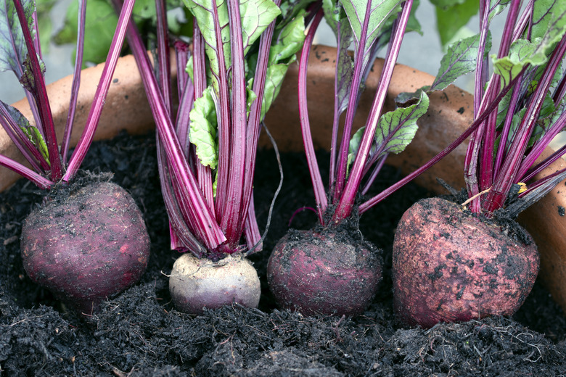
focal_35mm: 135
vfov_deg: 10.2
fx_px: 2122
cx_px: 283
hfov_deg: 15.2
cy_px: 188
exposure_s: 1/50
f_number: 3.5
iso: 100
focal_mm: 90
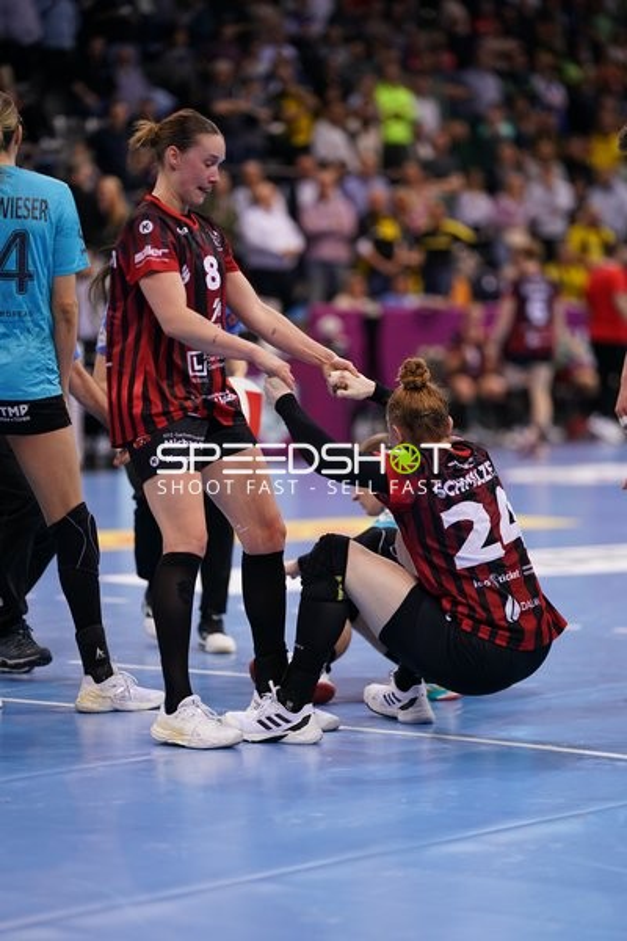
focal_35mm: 135
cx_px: 314
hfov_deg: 10.2
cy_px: 470
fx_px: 3527
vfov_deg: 15.2
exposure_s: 1/1600
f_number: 1.8
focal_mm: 135
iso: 1250
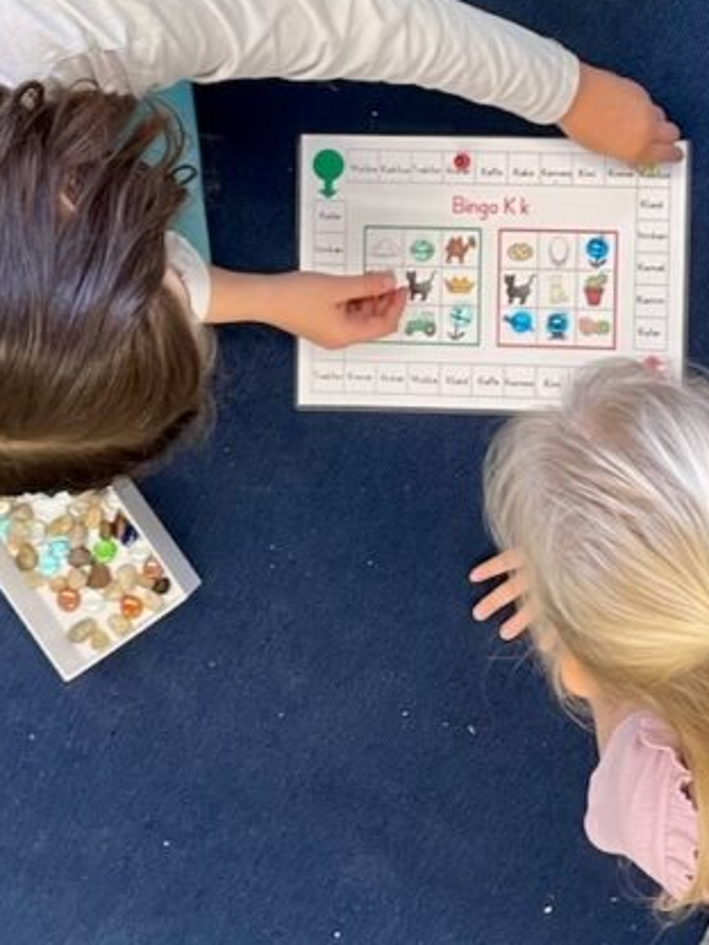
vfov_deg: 30.0
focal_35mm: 64
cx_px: 417
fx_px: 1748
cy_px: 295
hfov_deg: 22.9
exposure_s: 1/50
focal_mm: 4.2
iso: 100
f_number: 1.6
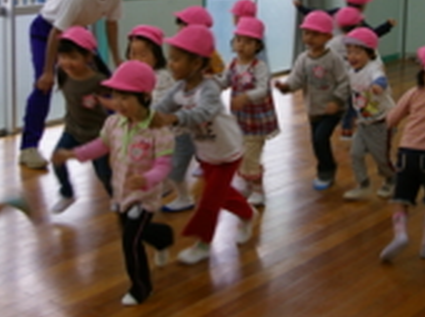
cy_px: 56
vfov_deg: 18.6
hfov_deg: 25.0
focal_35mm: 78
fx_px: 958
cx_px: 252
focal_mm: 23
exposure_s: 1/30
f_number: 4
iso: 200
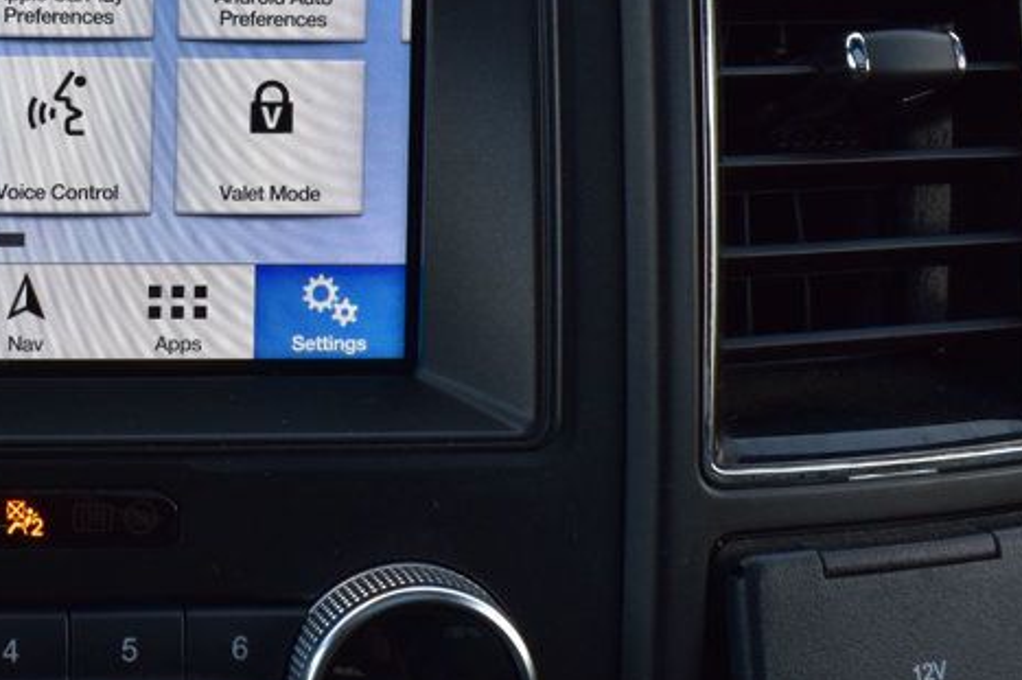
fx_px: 1961
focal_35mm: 69
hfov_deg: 27.4
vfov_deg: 19.5
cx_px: -15
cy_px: 160
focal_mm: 21
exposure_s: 1/80
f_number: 8
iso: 400
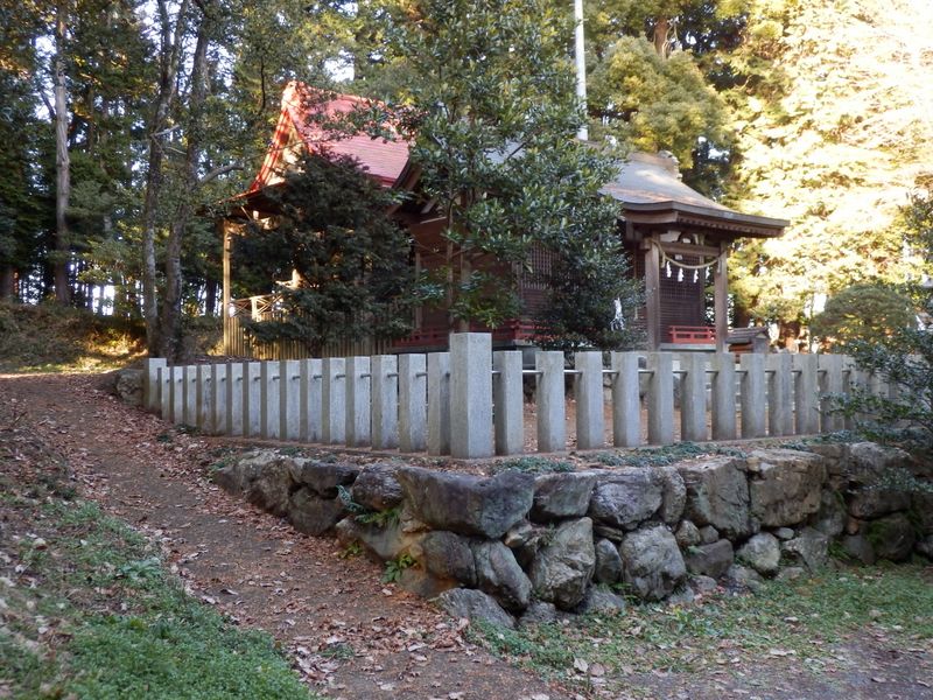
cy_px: 350
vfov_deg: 34.3
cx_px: 466
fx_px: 1132
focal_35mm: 42
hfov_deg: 44.8
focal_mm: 7.4
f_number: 4
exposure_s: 1/40
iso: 200
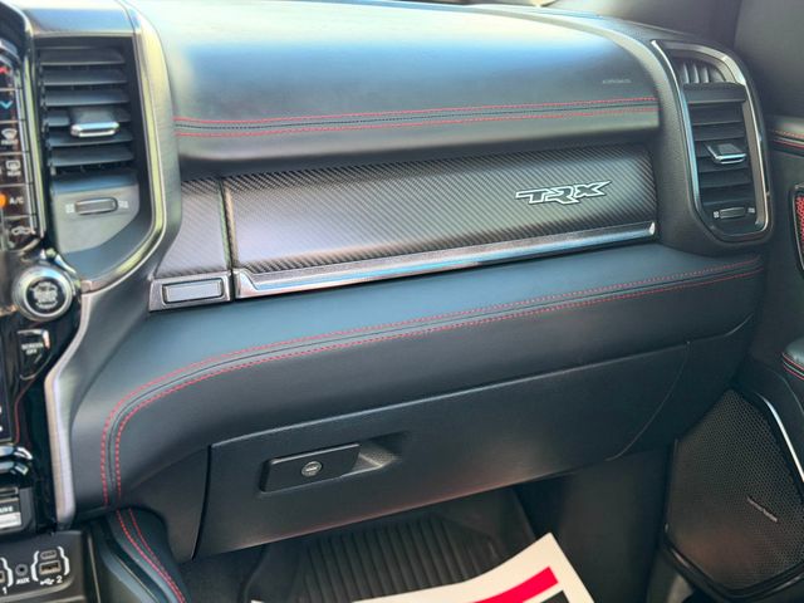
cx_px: 402
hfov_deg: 39.7
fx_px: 1115
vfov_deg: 30.3
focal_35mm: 48
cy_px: 302
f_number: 1.78
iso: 250
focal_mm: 6.76
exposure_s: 1/53
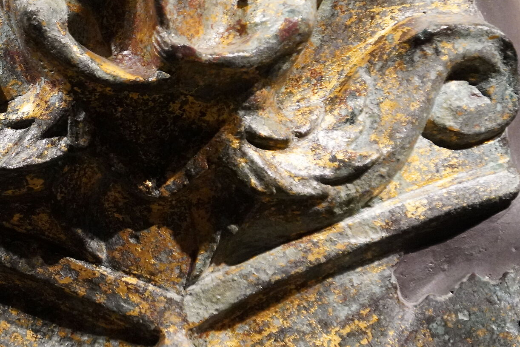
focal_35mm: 439
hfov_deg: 4.7
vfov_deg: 3.1
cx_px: 54
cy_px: 37
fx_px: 6345
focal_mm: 149.1
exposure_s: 1/100
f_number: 6.3
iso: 6400
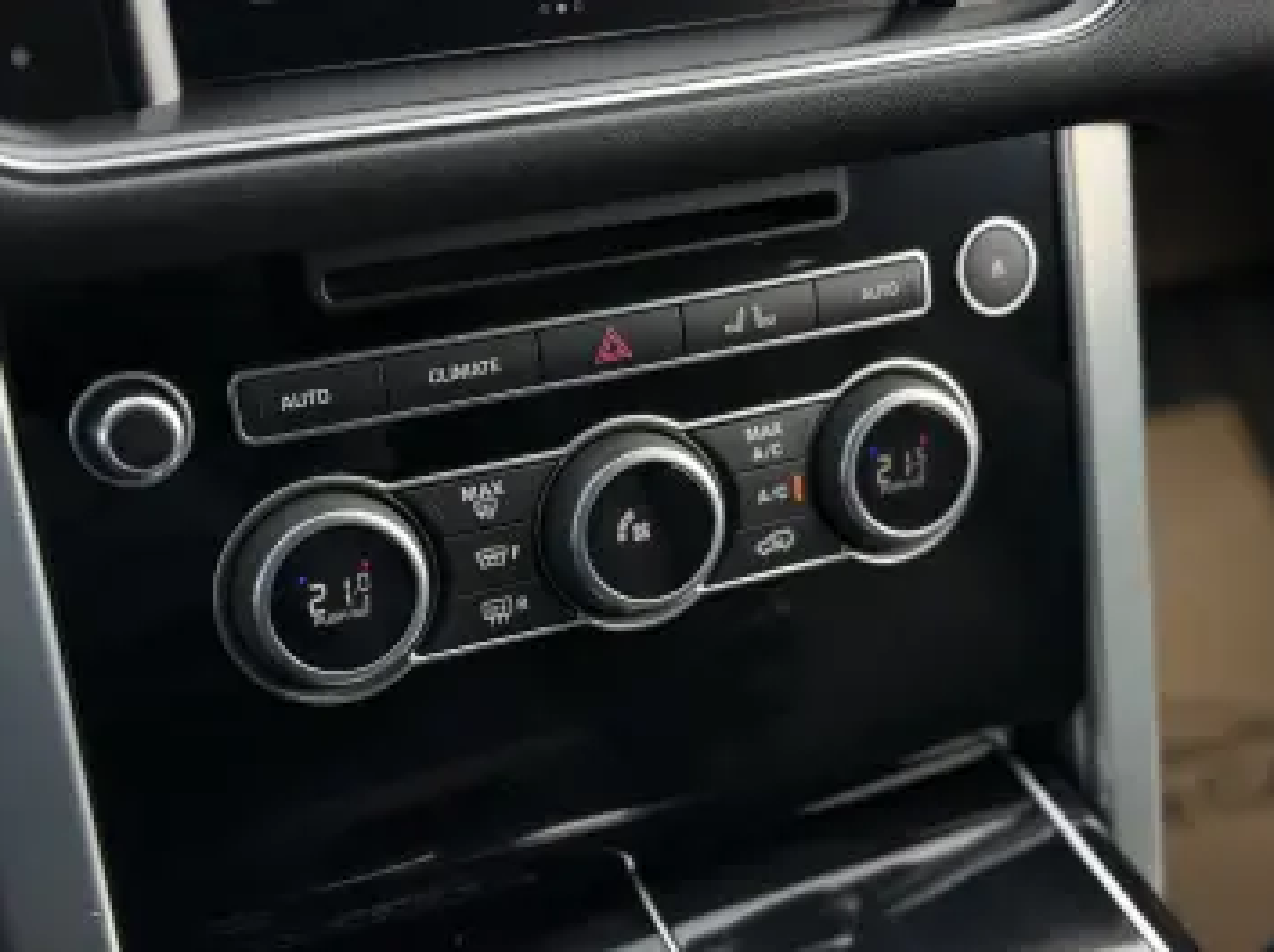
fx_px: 1802
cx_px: 646
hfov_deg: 38.9
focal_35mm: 49
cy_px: 472
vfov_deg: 29.6
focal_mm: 6.76
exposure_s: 1/275
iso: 100
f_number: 1.78
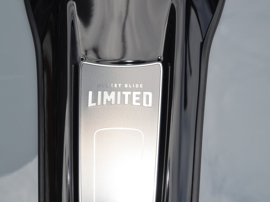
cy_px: 101
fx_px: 561
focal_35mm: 72
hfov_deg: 27.0
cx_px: 117
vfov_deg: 20.4
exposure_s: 1/200
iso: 100
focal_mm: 44
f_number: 9
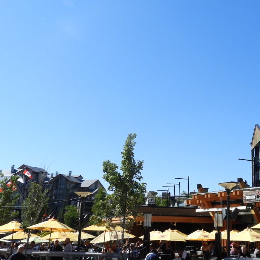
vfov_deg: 38.3
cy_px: 135
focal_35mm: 44
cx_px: 213
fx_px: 374
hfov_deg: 36.8
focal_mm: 4.3
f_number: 3.3
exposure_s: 1/1000
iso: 100
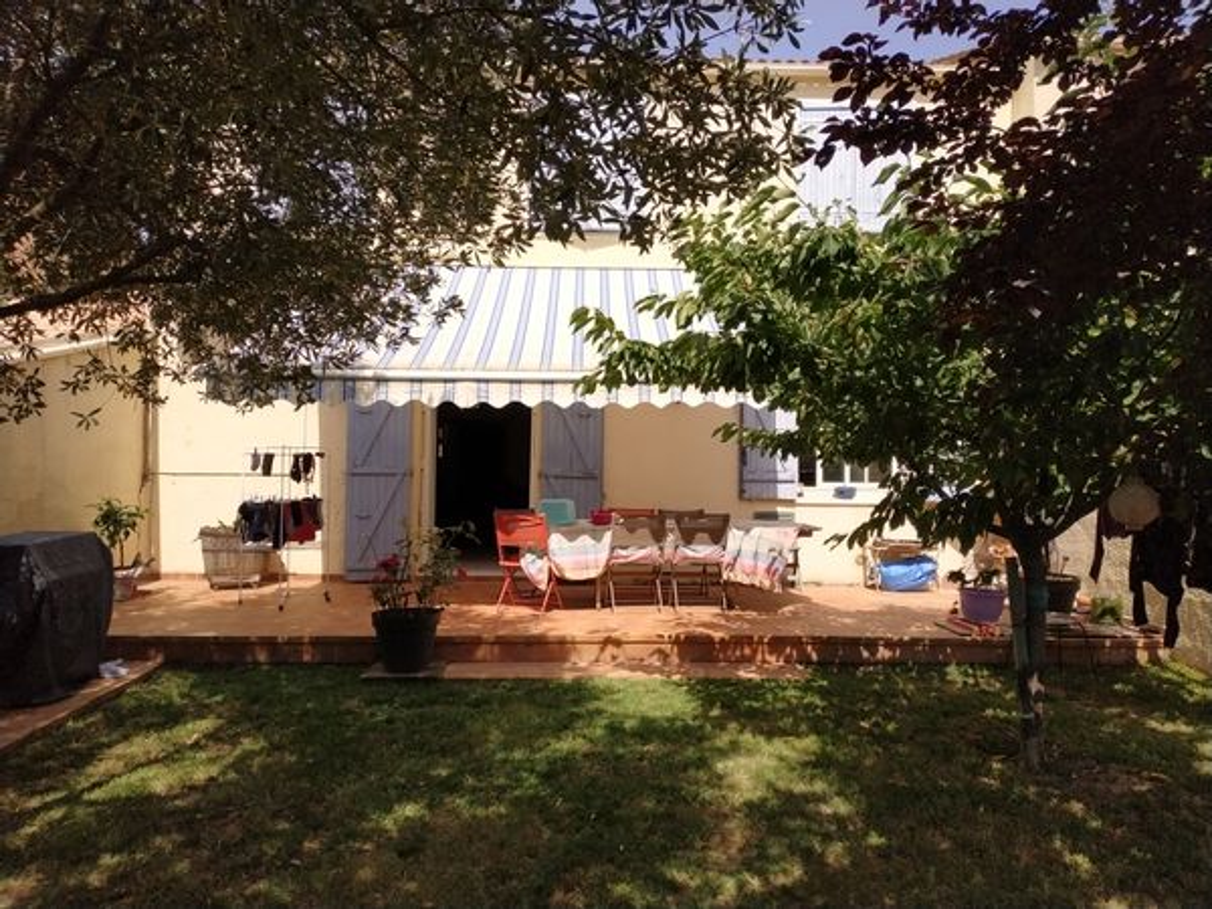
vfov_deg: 56.8
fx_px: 840
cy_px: 454
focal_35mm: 24
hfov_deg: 71.6
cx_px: 606
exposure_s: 1/2779
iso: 250
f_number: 1.9
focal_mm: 3.94
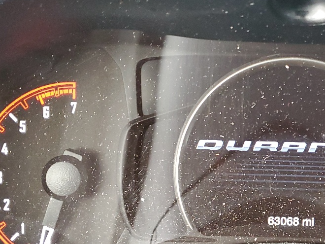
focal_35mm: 63
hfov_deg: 29.7
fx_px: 591
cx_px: 276
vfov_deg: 23.1
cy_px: 182
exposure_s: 1/40
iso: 294
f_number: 1.5
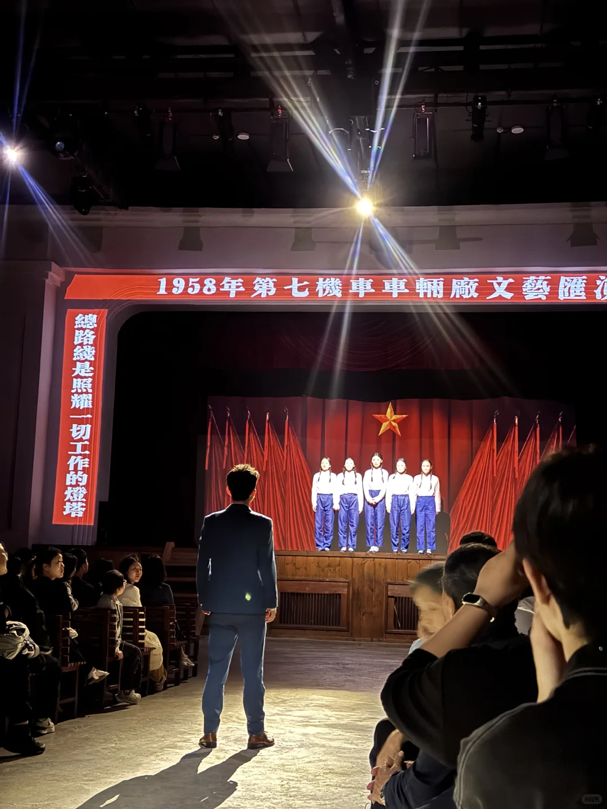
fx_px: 1122
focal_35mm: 48
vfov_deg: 39.7
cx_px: 304
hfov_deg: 30.3
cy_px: 404
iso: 1000
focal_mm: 6.76
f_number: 1.78
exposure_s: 1/5
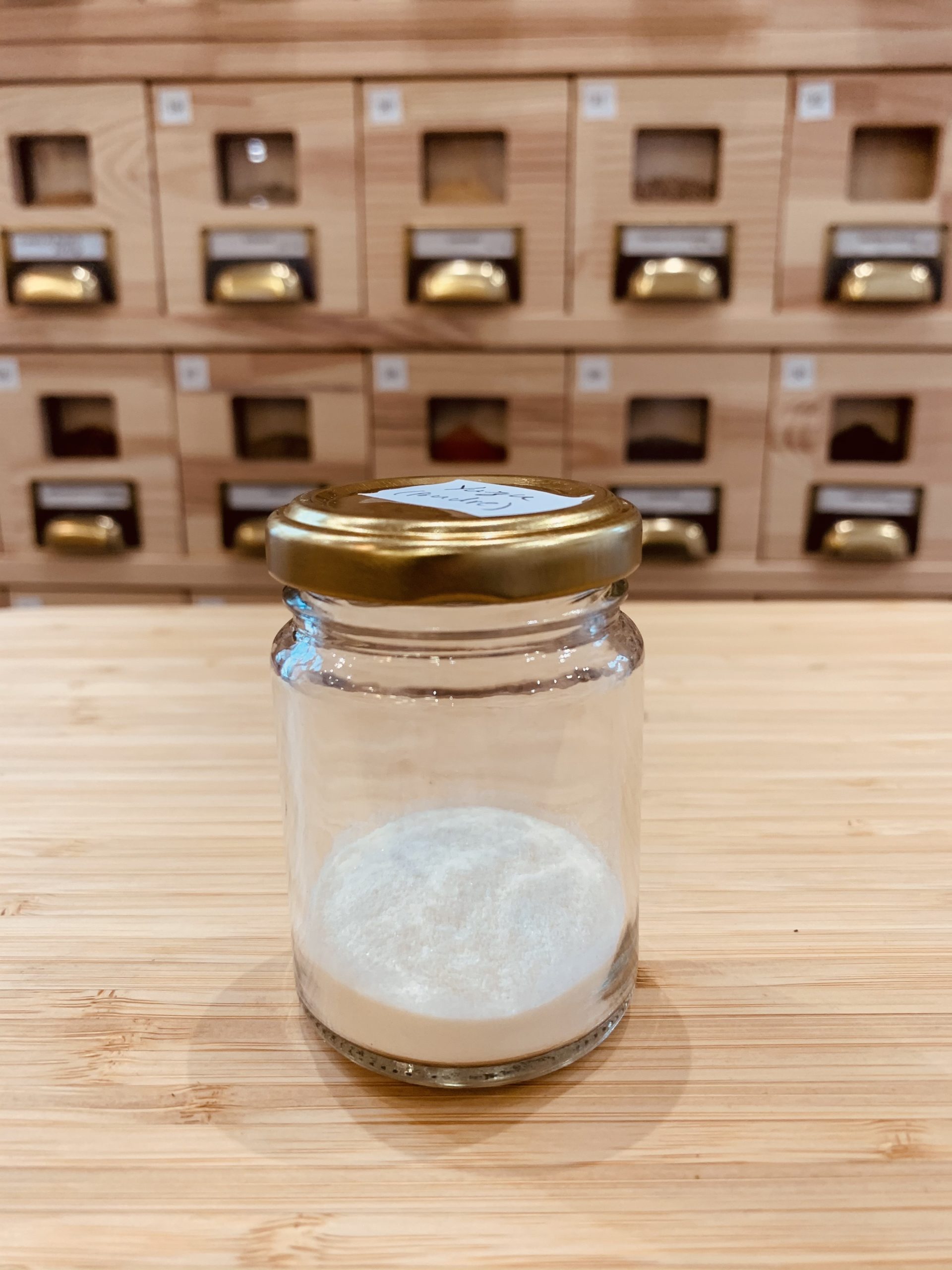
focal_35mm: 26
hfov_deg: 53.1
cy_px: 635
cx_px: 476
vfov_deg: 67.3
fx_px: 953
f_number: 1.8
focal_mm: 4.25
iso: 100
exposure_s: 1/82
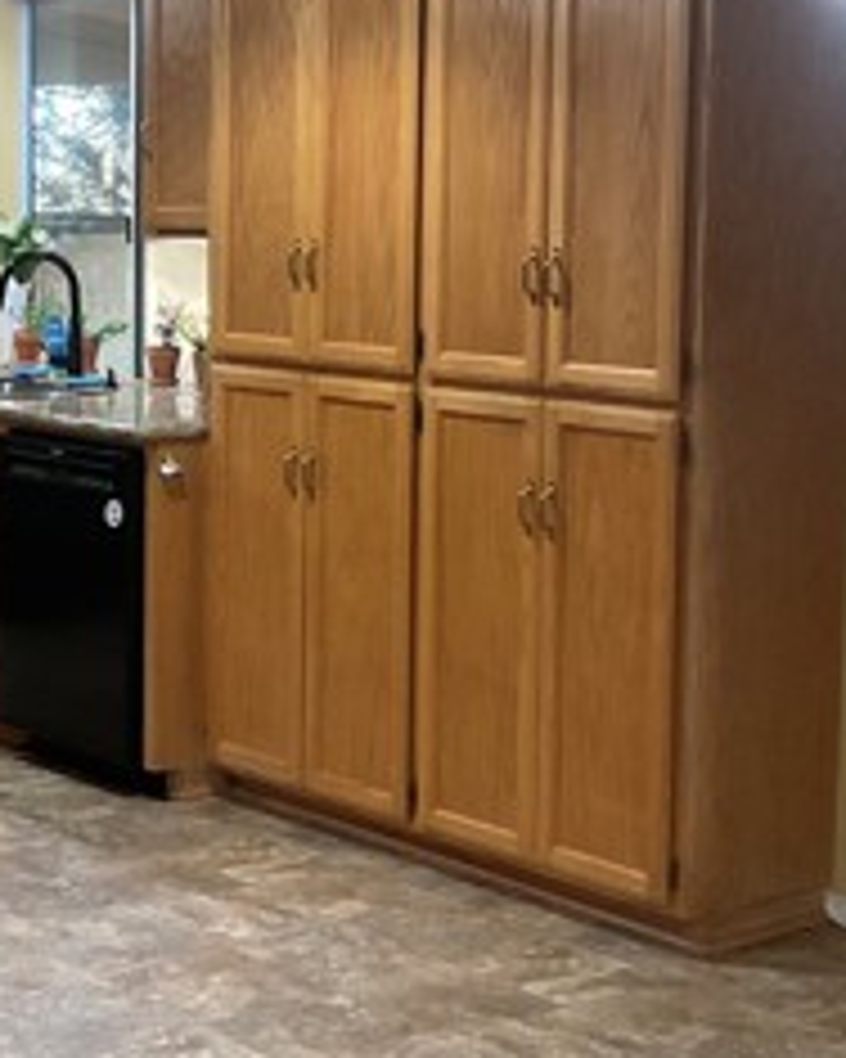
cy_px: 437
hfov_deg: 19.7
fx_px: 2410
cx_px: 158
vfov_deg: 24.7
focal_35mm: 77
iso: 125
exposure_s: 1/60
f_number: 1.8
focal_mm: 3
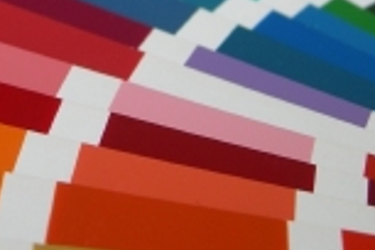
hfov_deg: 19.6
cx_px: 69
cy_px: -17
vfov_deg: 13.1
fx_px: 1073
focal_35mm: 103
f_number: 2.8
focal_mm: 7.8
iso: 50
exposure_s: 1/20
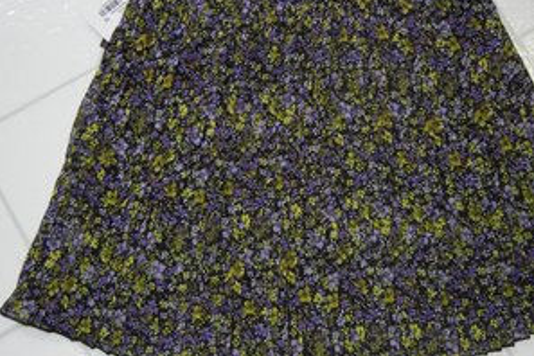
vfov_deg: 31.9
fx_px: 623
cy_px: 196
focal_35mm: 42
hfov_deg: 46.4
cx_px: 288
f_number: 3.5
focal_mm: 5.4
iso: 200
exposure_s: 1/30
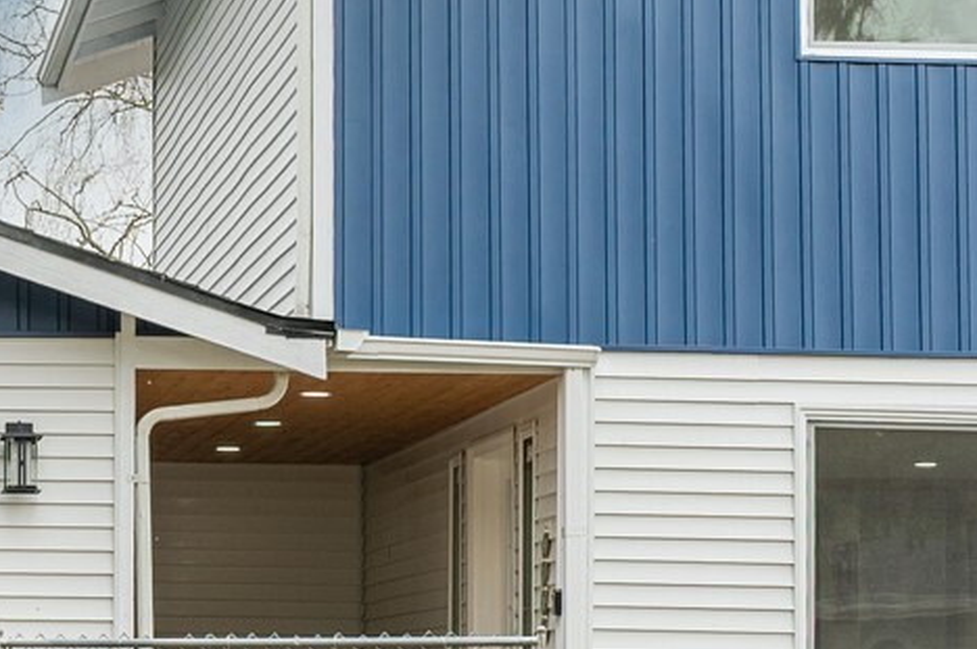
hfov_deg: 17.3
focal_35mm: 116
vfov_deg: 11.8
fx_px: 3145
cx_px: 46
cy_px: 260
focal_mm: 32
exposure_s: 1/320
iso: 200
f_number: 5.6
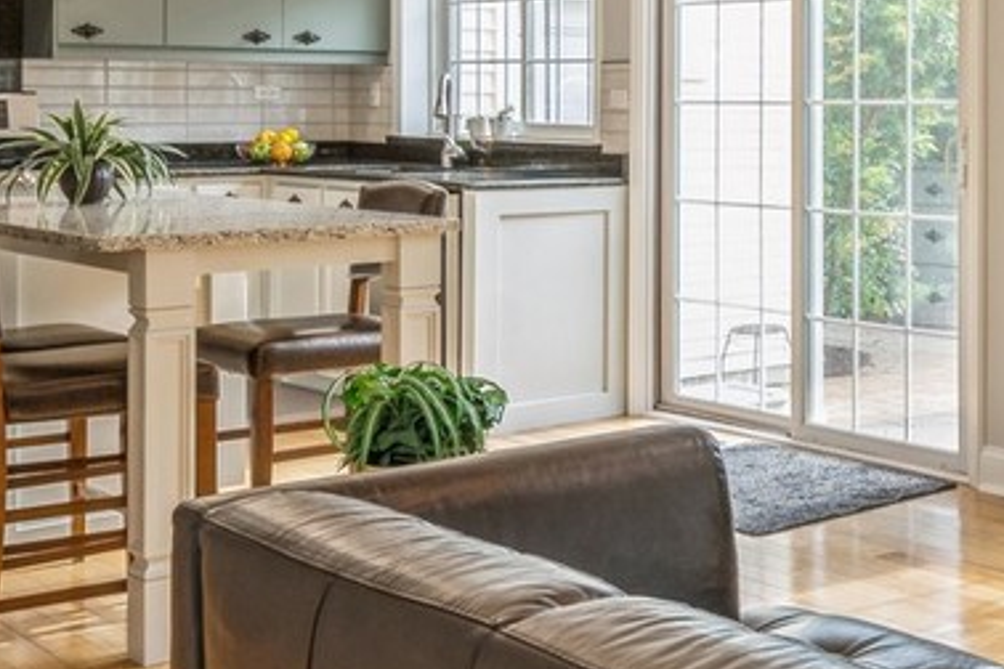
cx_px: 1190
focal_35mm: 60
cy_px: 181
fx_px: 1673
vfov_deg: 22.4
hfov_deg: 29.1
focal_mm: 14
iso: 200
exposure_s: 1/15
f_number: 8
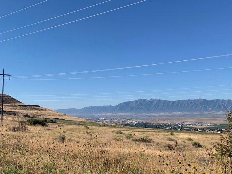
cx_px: 131
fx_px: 302
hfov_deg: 42.0
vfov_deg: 31.9
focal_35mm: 45
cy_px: 115
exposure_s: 1/2545
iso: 25
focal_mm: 4.25
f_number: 1.8
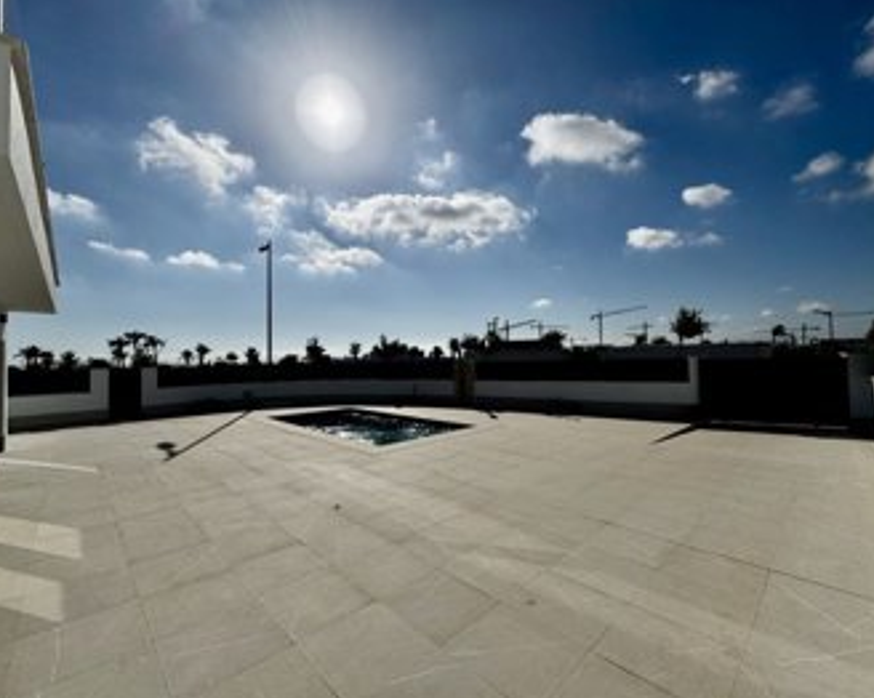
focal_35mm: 15
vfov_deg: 84.0
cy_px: 352
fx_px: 388
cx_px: 424
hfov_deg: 96.8
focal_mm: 2.22
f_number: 2.2
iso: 50
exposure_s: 1/10204
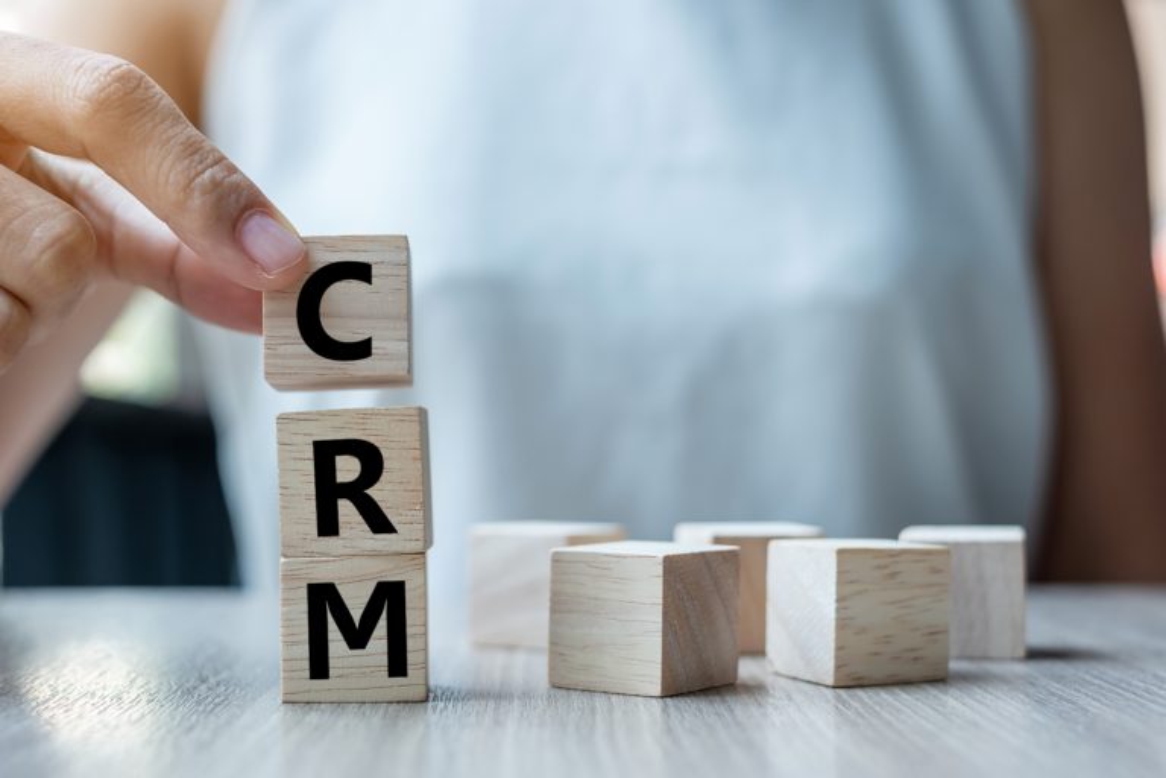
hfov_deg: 37.5
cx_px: 583
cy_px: 389
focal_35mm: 53
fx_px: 1716
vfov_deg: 25.5
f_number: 3.2
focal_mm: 35
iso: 200
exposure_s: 1/110
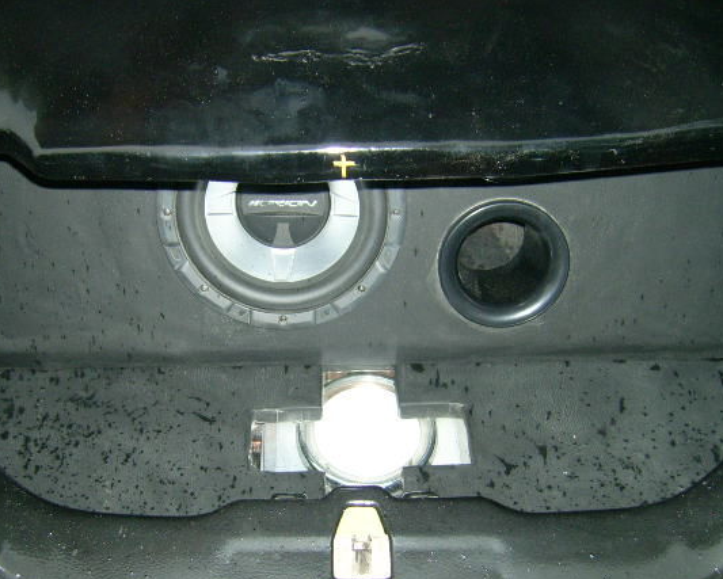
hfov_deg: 44.7
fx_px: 878
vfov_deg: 36.5
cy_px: 324
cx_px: 319
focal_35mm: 41
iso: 100
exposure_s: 1/60
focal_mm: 5.95
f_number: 2.8
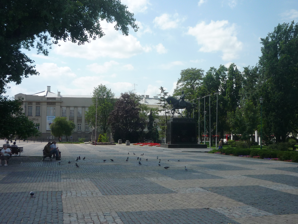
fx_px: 362
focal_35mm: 42
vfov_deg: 34.3
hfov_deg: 44.8
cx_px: 149
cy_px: 112
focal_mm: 5.3
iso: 100
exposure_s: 1/640
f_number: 4.5
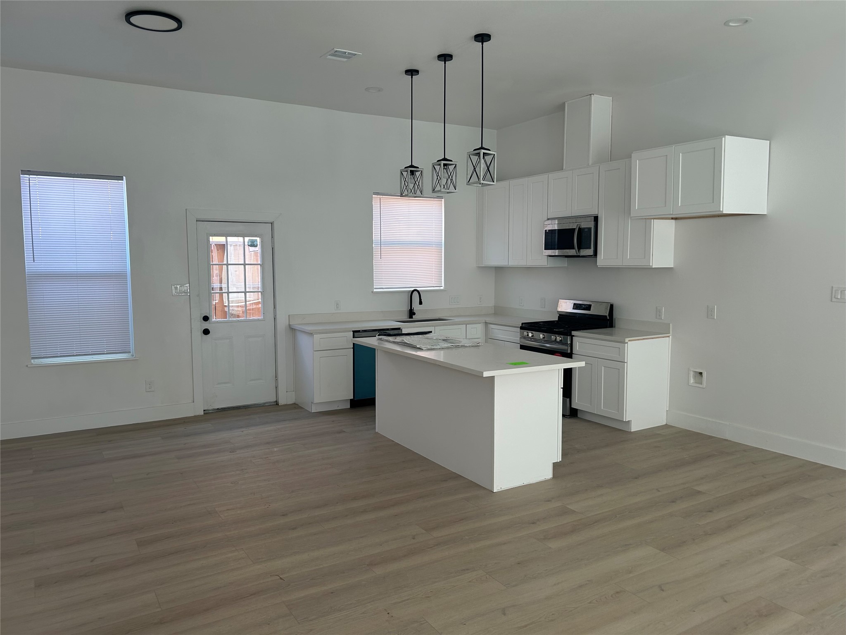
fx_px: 635
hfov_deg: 67.3
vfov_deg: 53.1
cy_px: 318
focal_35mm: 26
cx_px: 423
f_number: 1.5
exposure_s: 1/121
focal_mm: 5.7
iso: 40
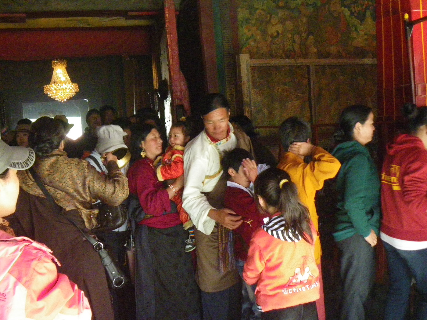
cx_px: 191
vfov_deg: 39.6
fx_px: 444
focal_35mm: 36
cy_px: 178
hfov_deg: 51.3
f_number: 3.5
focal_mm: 5
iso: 800
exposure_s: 1/40
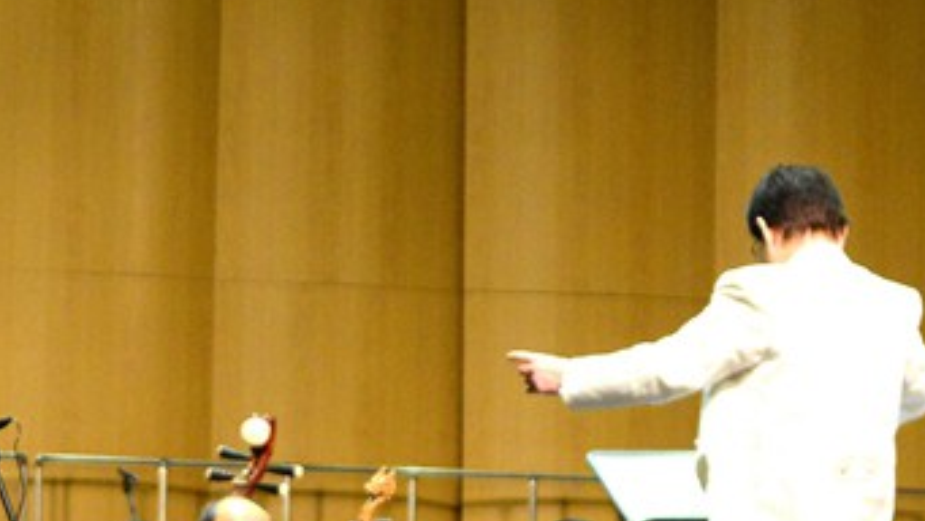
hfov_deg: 12.3
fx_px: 4220
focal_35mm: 172
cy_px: 464
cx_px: -136
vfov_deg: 7.0
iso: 3200
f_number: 2.8
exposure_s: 1/400
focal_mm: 70
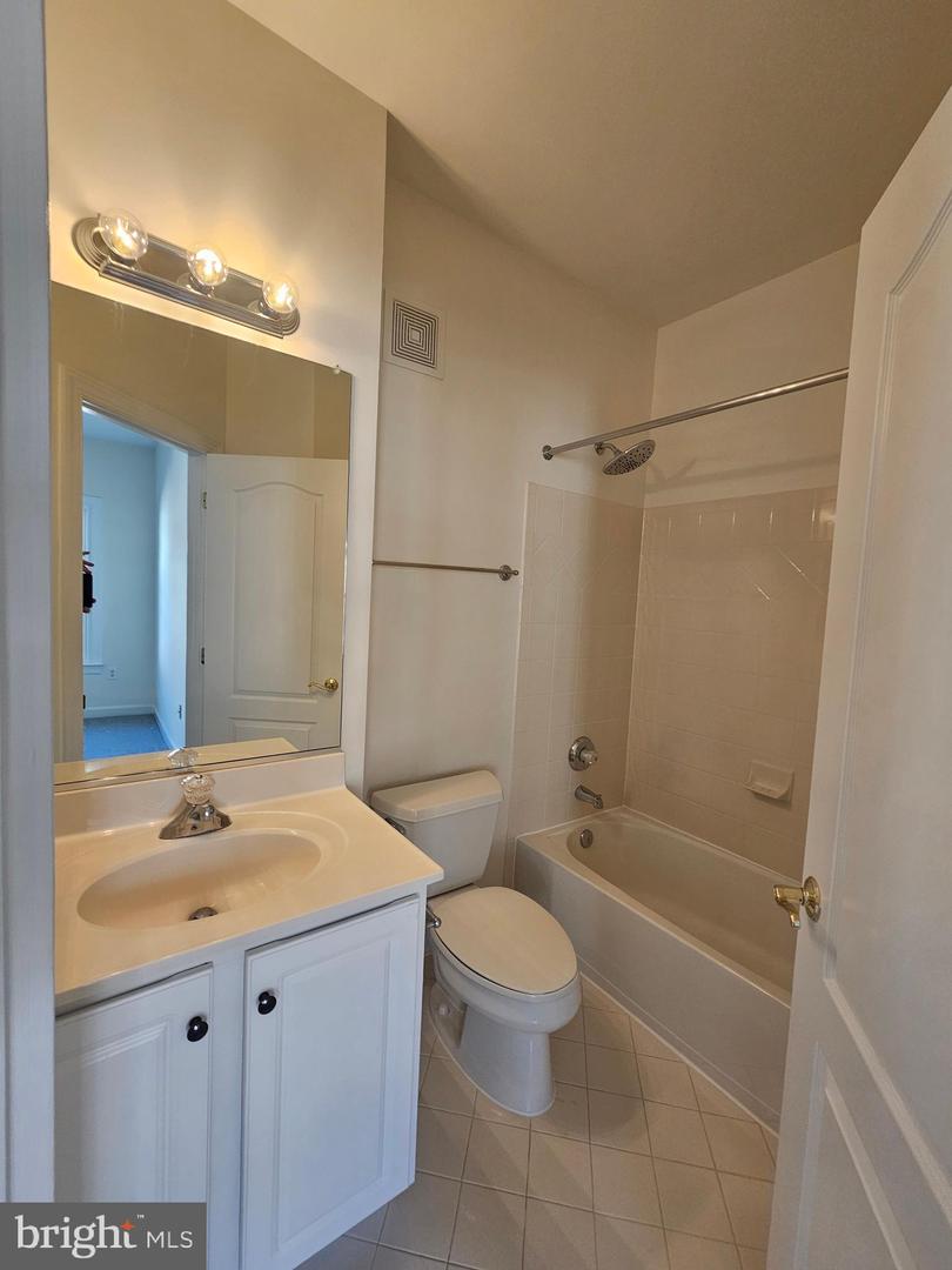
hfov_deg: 89.9
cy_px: 635
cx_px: 476
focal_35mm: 13
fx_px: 477
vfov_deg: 106.2
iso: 125
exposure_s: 1/60
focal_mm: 2.2
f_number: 2.2
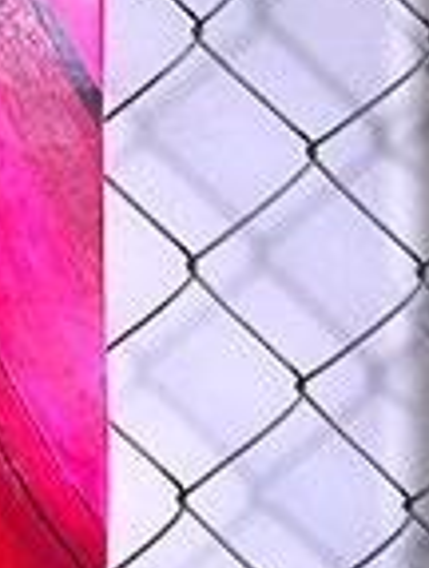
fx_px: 2056
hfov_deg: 11.3
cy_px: -214
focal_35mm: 125
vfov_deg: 14.9
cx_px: -254
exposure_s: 1/50
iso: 64
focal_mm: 3.99
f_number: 1.8
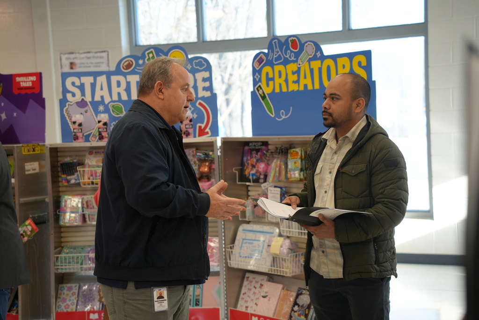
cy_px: 160
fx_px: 918
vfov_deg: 19.7
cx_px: 240
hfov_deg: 29.2
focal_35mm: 69
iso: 800
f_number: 4
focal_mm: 69
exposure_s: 1/160
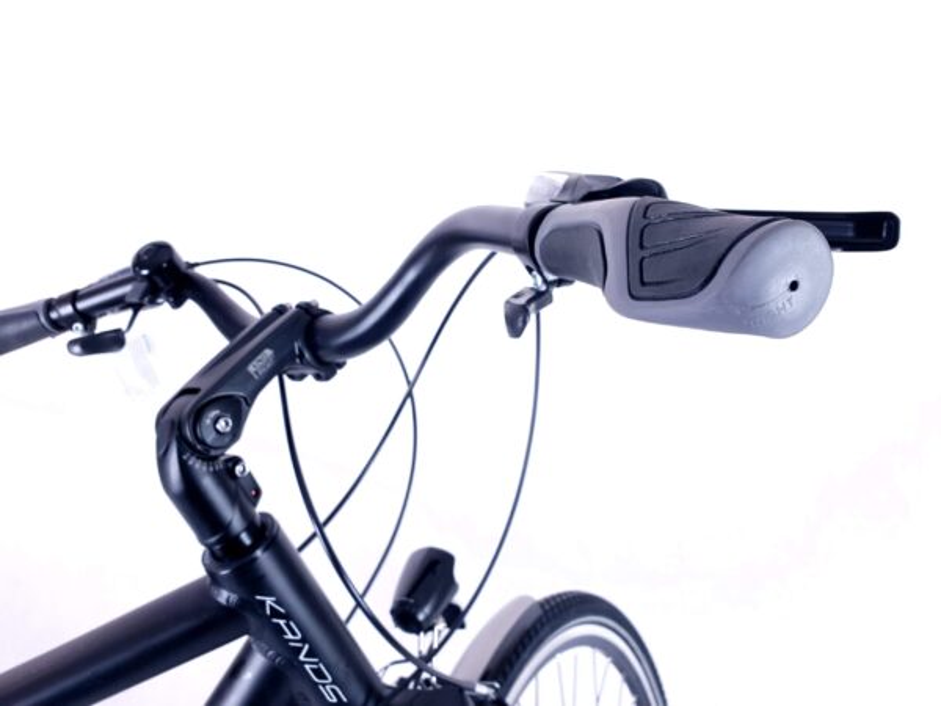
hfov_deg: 67.3
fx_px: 707
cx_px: 470
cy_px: 353
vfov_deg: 53.1
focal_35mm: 26
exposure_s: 1/45
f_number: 2.4
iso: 64
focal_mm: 4.3
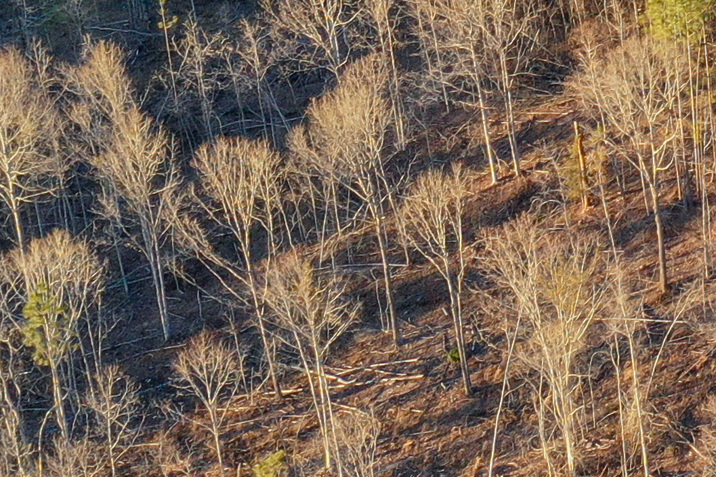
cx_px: 1401
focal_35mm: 145
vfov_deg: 9.0
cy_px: -389
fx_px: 2883
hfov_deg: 12.6
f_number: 5.6
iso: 100
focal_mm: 10.26
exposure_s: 1/50
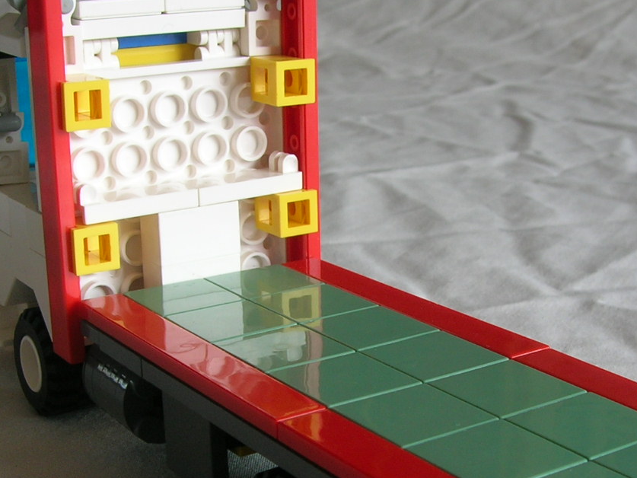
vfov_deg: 22.5
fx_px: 1196
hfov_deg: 29.8
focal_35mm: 65
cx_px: 359
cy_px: 334
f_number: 4.9
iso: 50
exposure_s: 1/27.6
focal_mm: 5.7
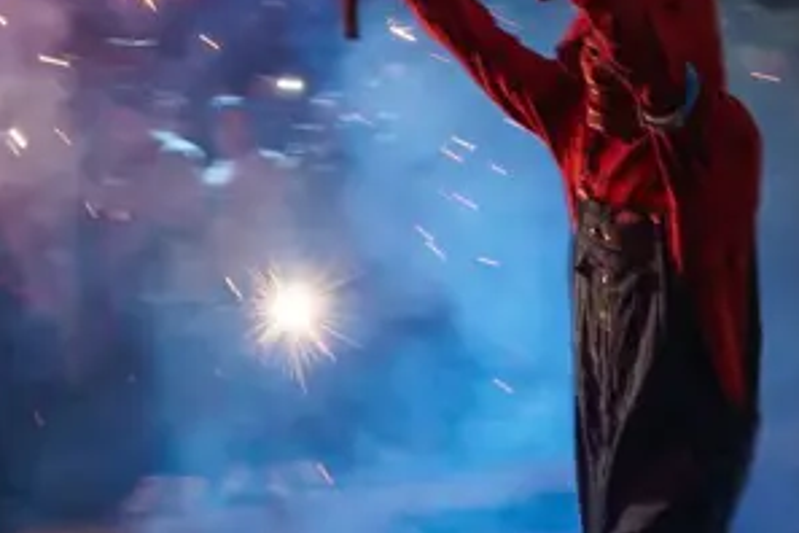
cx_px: 406
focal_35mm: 71
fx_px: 1576
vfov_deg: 18.0
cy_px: -140
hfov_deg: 28.5
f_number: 2.8
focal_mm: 16
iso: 500
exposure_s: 1/90
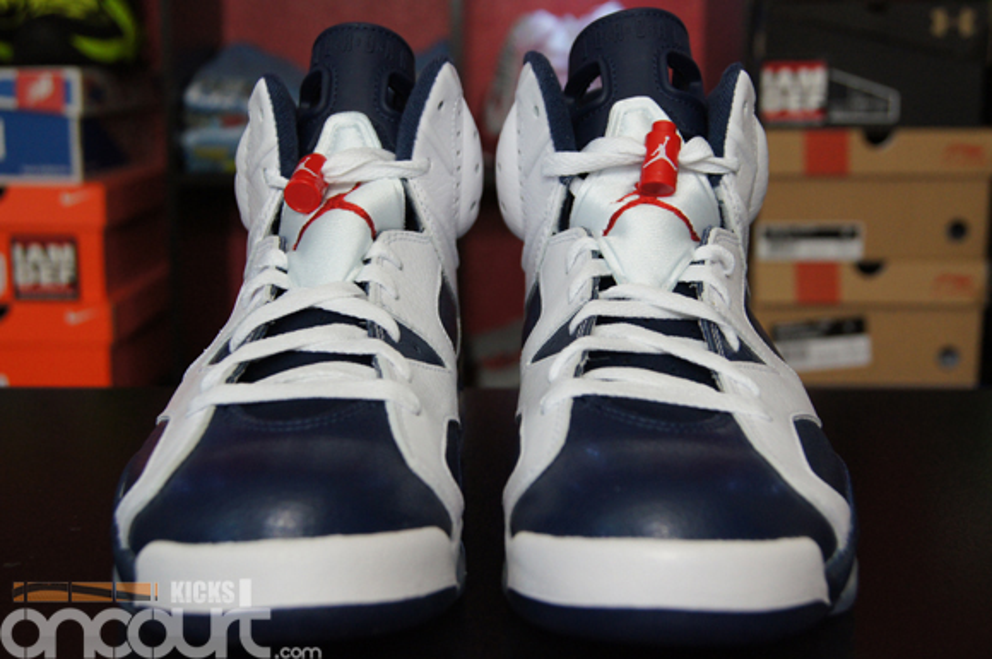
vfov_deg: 25.7
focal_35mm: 52
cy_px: 330
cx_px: 496
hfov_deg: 37.9
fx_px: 1445
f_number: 5
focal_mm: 35
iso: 1250
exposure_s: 1/60
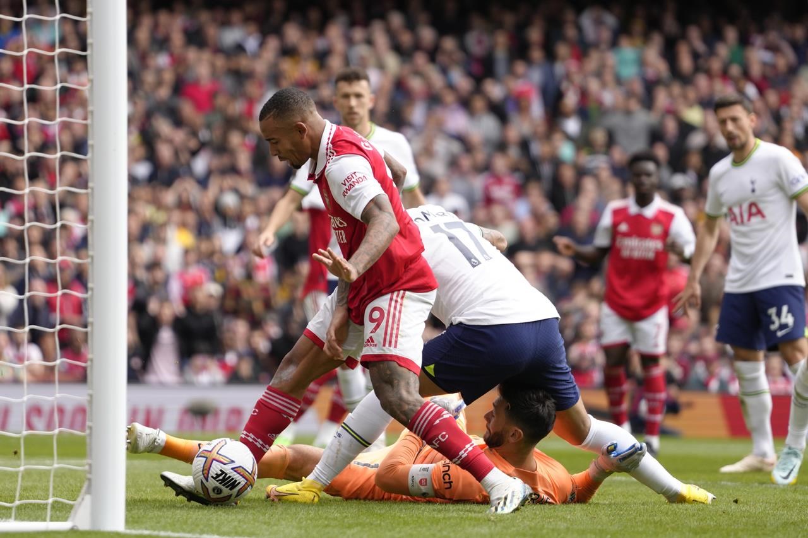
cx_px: 404
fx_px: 3882
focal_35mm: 173
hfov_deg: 11.9
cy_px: 269
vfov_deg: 7.9
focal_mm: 173
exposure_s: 1/2000
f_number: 2.8
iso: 400
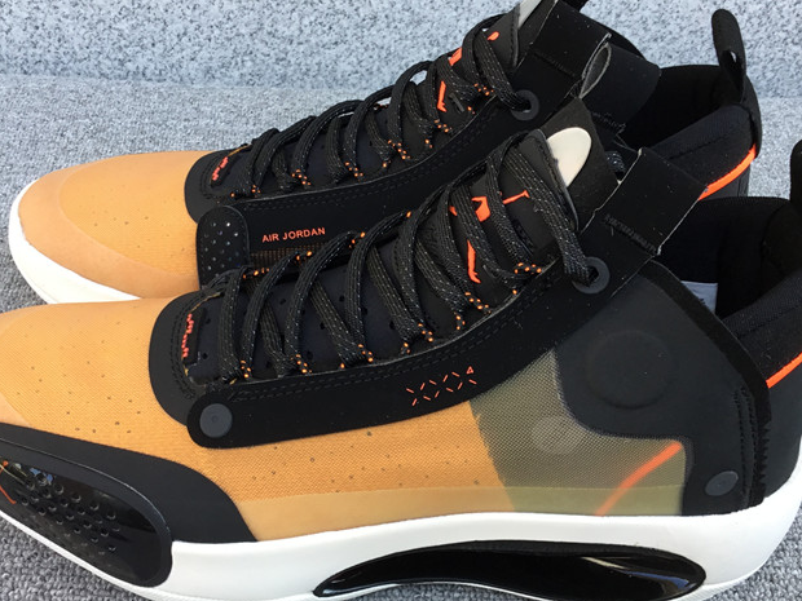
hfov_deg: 42.1
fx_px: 1043
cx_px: 380
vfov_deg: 32.1
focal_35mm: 45
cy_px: 352
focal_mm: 3.3
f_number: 2.4
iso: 32
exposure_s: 1/100
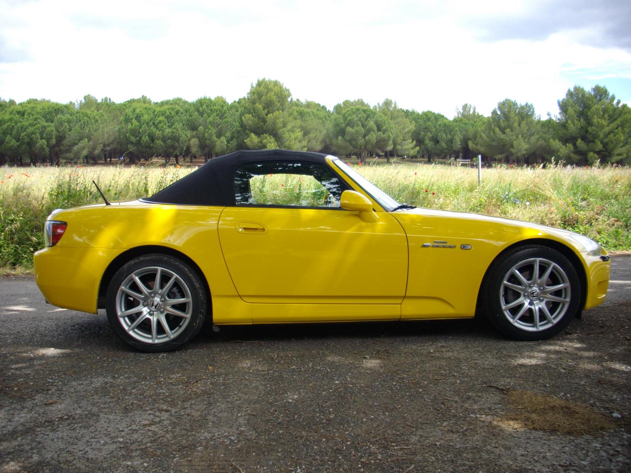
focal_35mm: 37
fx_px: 675
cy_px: 236
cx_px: 316
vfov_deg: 38.7
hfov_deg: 50.1
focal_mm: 6.2
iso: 100
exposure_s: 1/100
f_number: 5.6
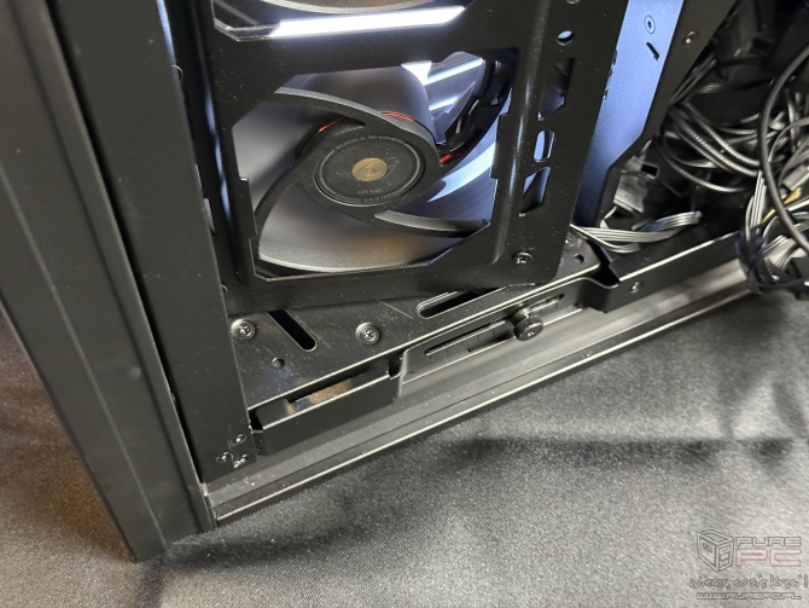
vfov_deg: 30.3
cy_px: 304
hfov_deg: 39.6
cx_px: 404
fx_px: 1122
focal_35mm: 48
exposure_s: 1/20
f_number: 1.78
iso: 640
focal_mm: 6.76
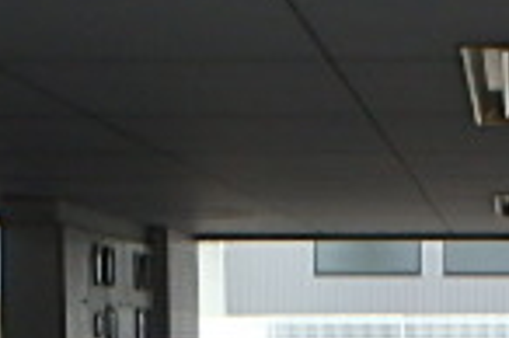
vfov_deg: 13.6
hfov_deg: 20.2
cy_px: 453
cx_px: 572
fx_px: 1356
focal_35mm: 96
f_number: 3.5
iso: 200
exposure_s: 1/60
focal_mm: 3.7
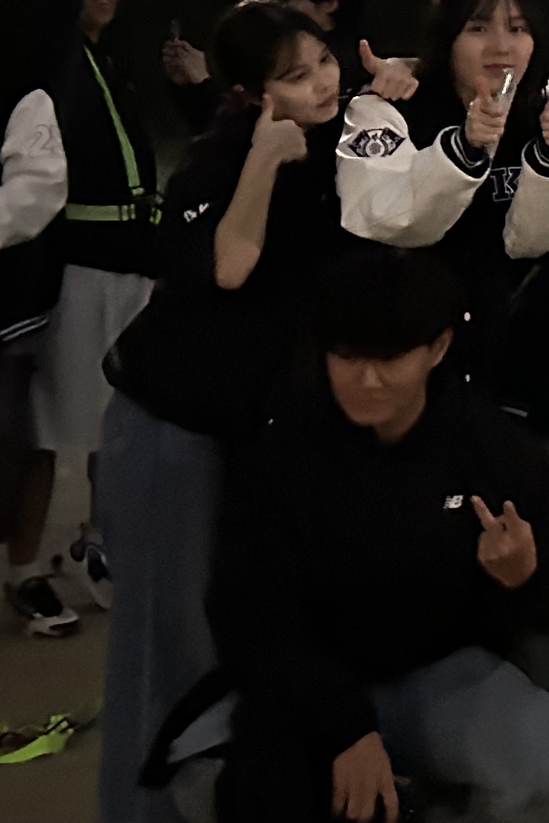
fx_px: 2242
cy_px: 41
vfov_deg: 20.3
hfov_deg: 11.8
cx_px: 1243
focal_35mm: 98
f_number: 1.5
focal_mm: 5.7
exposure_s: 1/15
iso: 2000
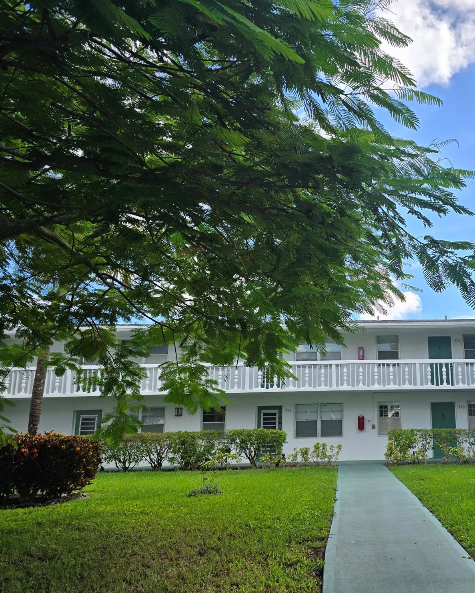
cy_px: 296
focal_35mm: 31
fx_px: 545
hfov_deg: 45.3
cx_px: 362
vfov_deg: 57.2
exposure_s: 1/758
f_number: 1.7
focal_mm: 6.3
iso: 12
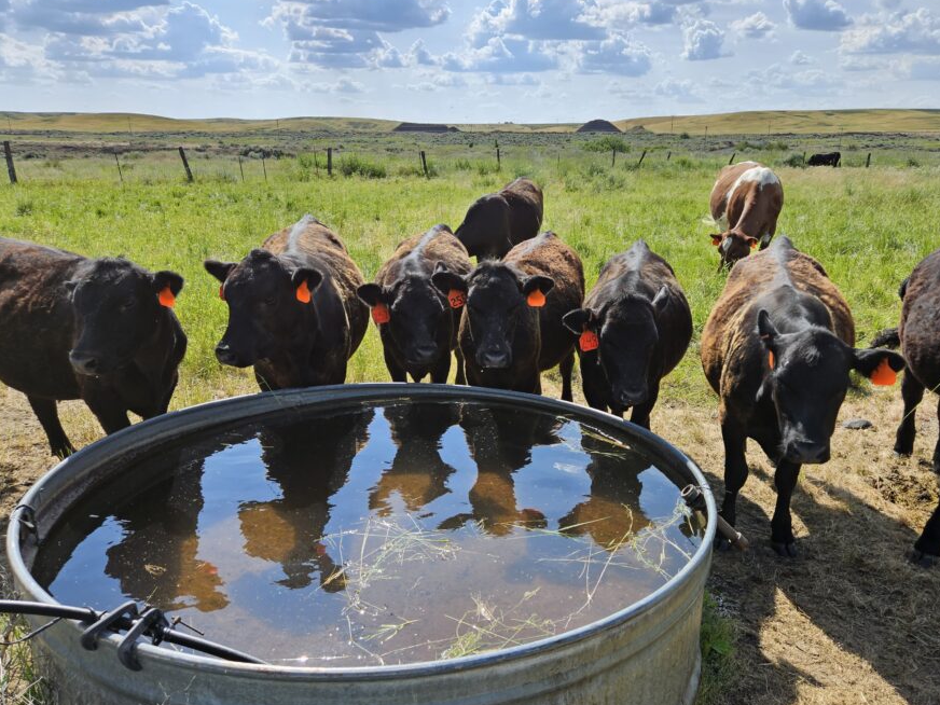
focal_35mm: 27
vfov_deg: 51.3
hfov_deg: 65.1
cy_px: 383
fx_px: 733
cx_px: 533
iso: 25
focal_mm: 5.4
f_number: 1.8
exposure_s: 1/1126
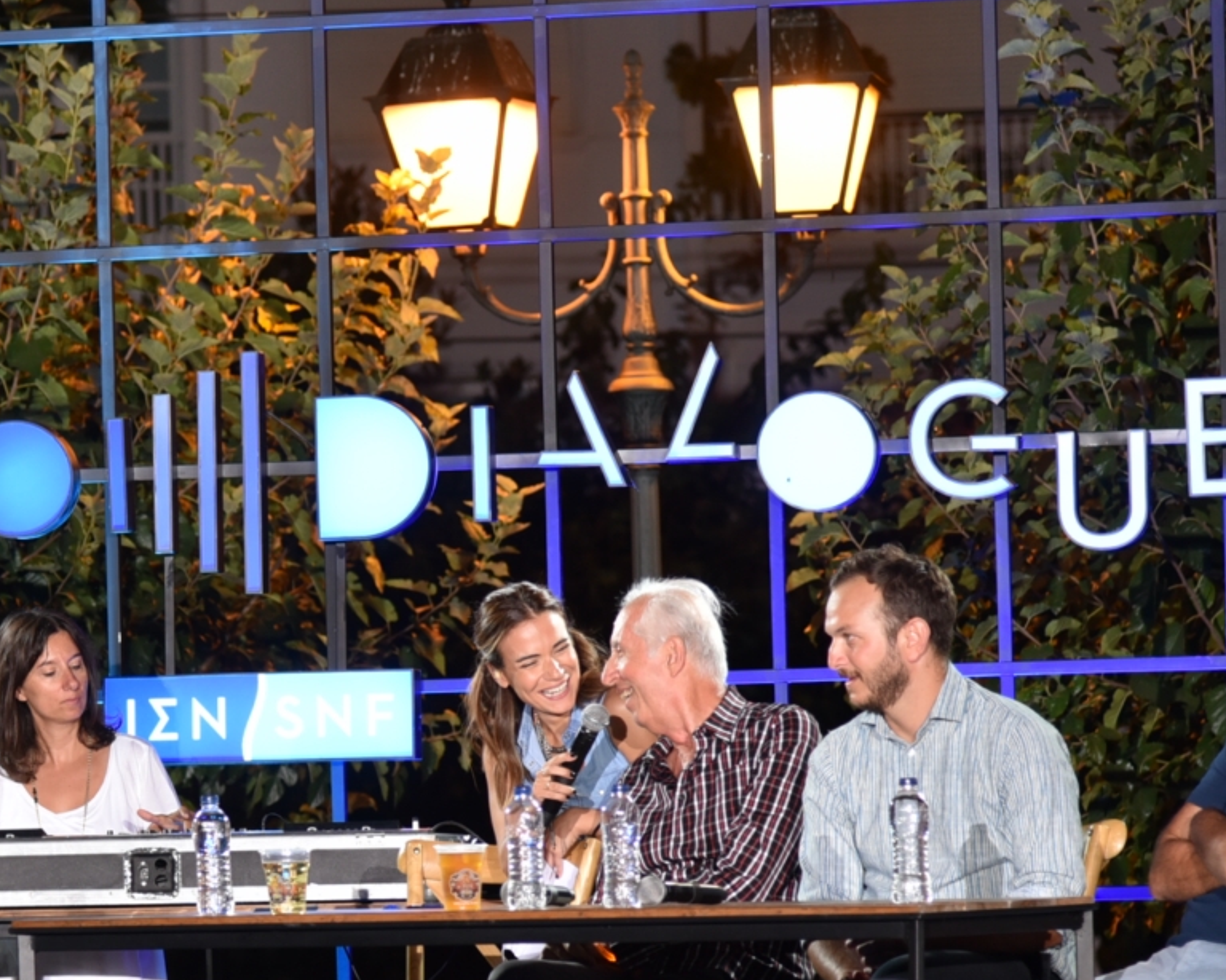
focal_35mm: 198
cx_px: 169
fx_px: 7183
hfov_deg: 9.7
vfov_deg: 7.8
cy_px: 713
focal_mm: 100
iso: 640
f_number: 4
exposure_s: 1/80
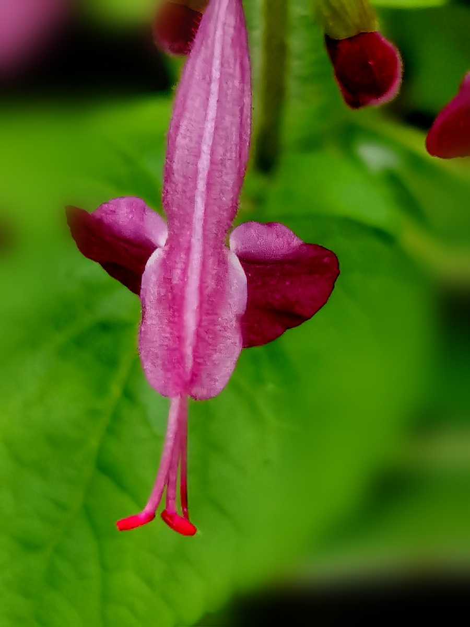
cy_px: 314
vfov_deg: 13.3
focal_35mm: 149
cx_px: 235
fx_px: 2697
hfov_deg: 10.0
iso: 125
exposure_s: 1/100
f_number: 1.4
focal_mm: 4.66
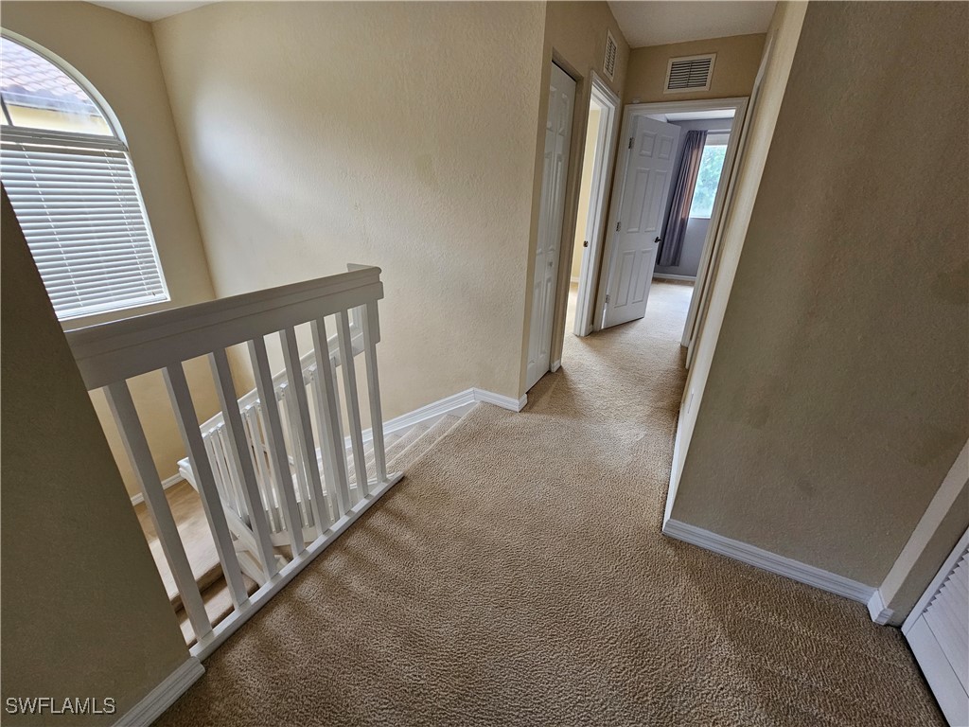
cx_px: 484
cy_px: 364
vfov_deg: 89.9
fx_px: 364
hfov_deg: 106.2
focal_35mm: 13
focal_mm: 2.2
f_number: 2.2
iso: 160
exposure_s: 1/77.4
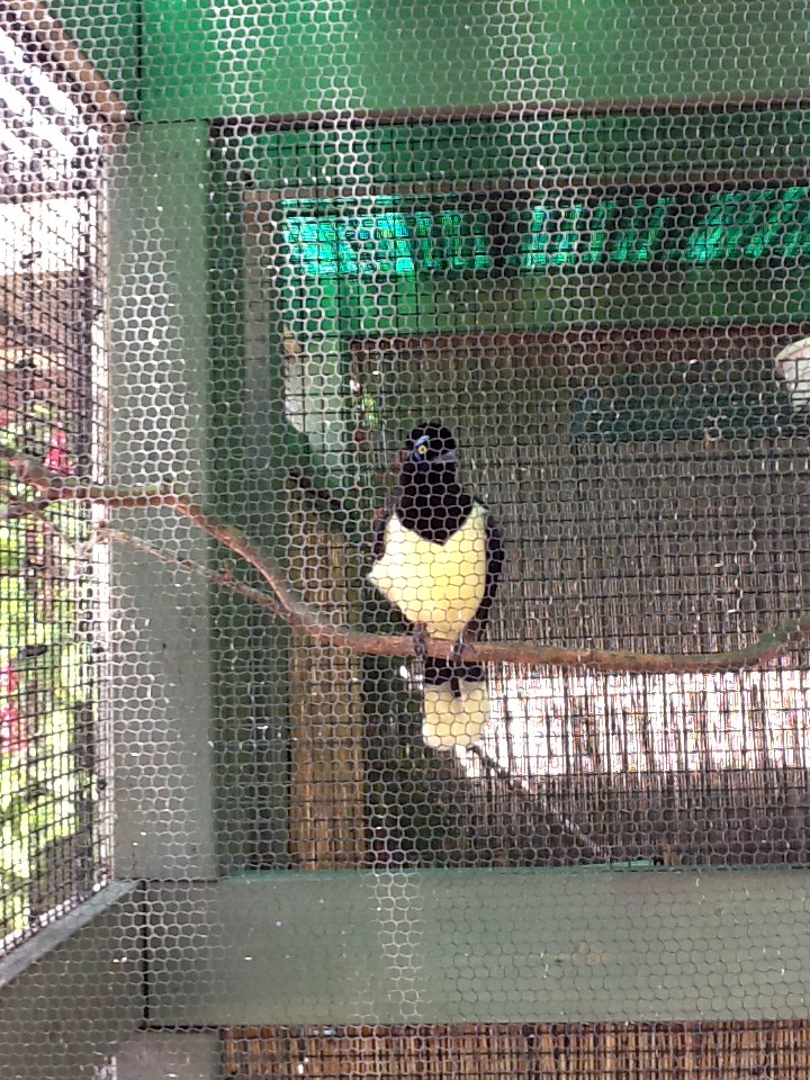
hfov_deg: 44.2
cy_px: 540
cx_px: 405
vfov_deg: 56.8
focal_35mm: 32
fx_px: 998
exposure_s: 1/40
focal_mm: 2.03
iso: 80
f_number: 2.4
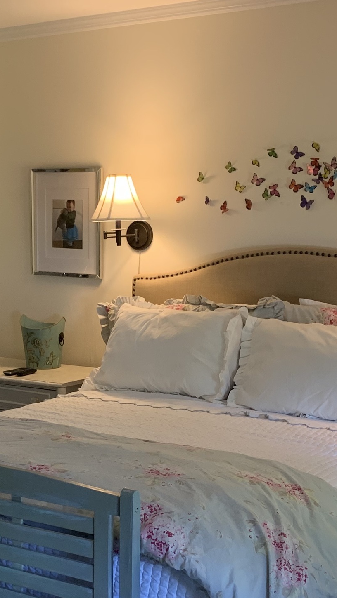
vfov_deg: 34.6
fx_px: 953
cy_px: 389
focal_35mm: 60
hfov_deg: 19.9
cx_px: 84
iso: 125
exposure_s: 1/60
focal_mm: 4.25
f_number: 1.8
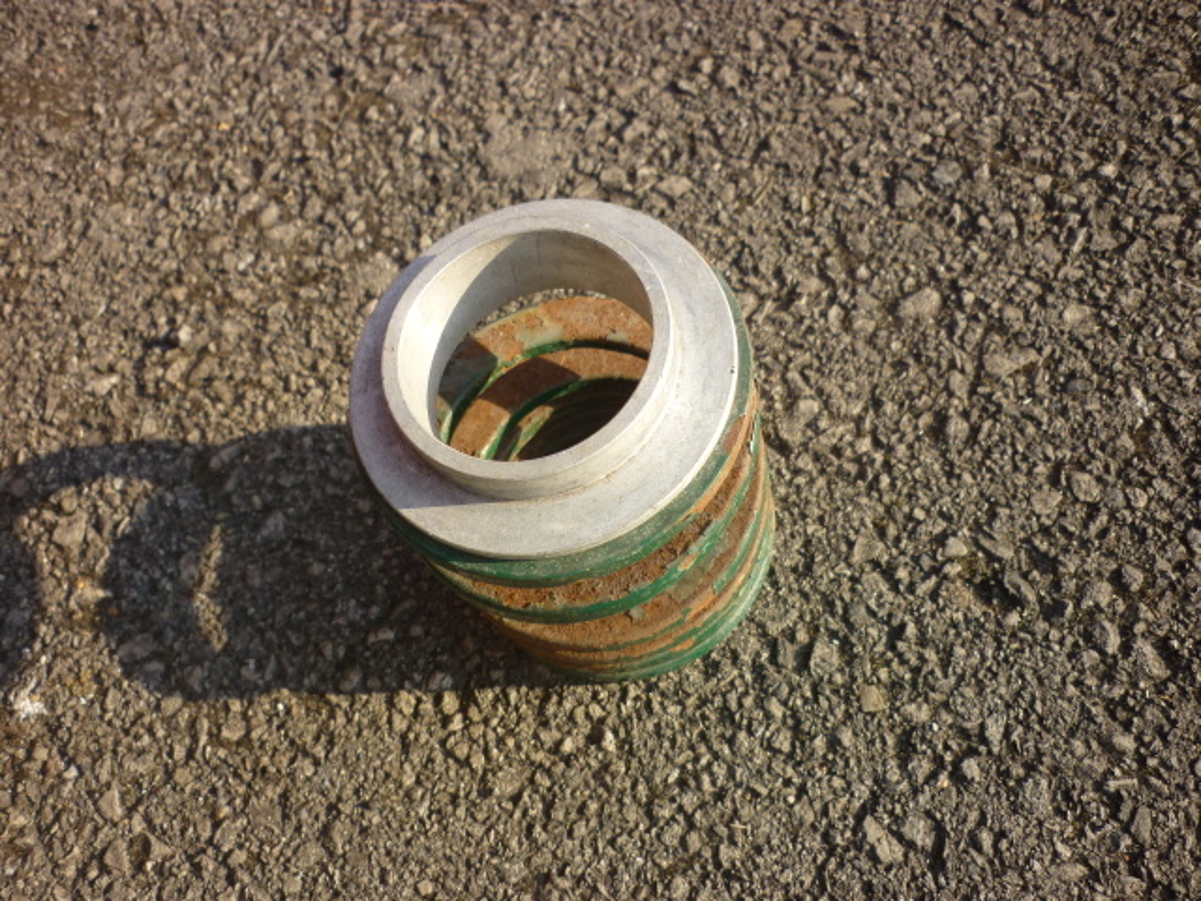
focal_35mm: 33
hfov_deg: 55.4
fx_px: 1145
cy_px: 450
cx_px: 600
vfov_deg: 42.9
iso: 80
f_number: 2.8
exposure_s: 1/250
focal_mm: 5.5
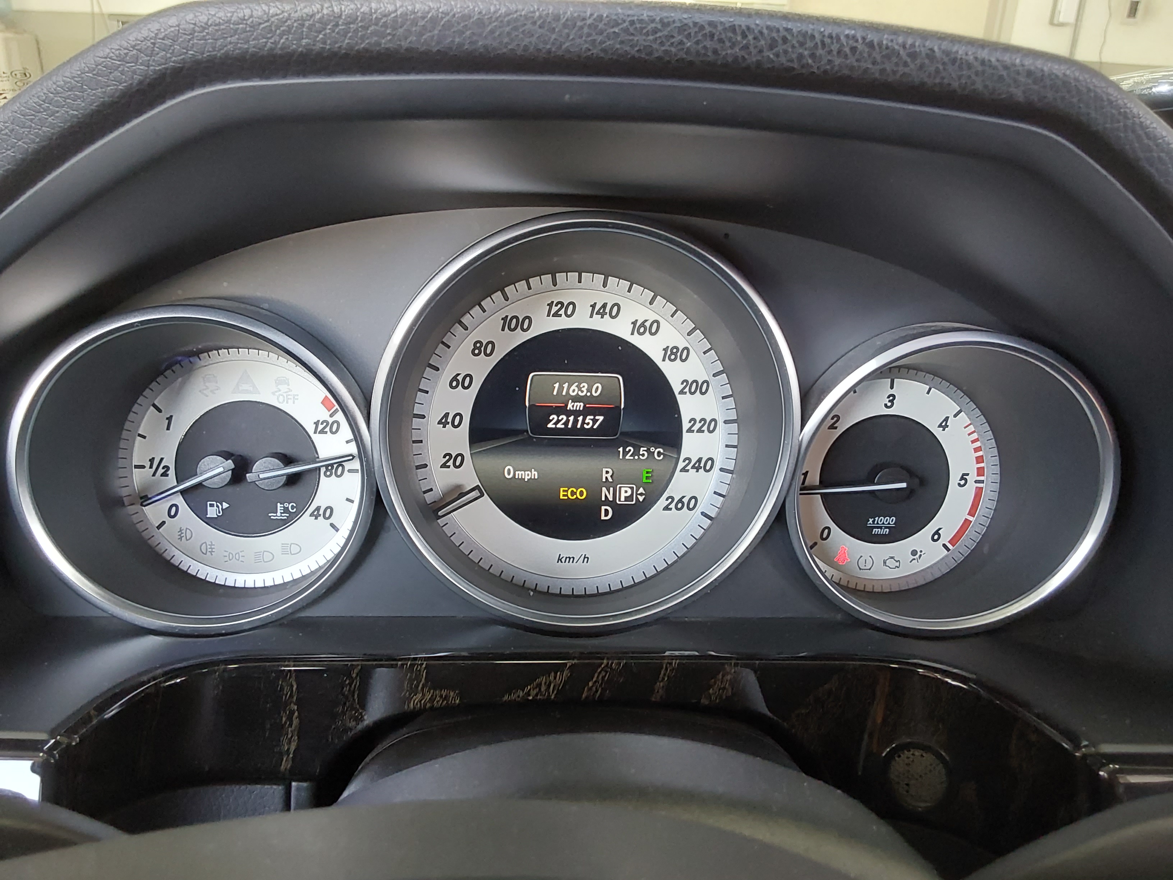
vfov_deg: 49.7
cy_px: 440
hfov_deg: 63.4
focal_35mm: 28
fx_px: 949
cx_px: 586
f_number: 1.9
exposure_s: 1/60
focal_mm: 2.91
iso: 200
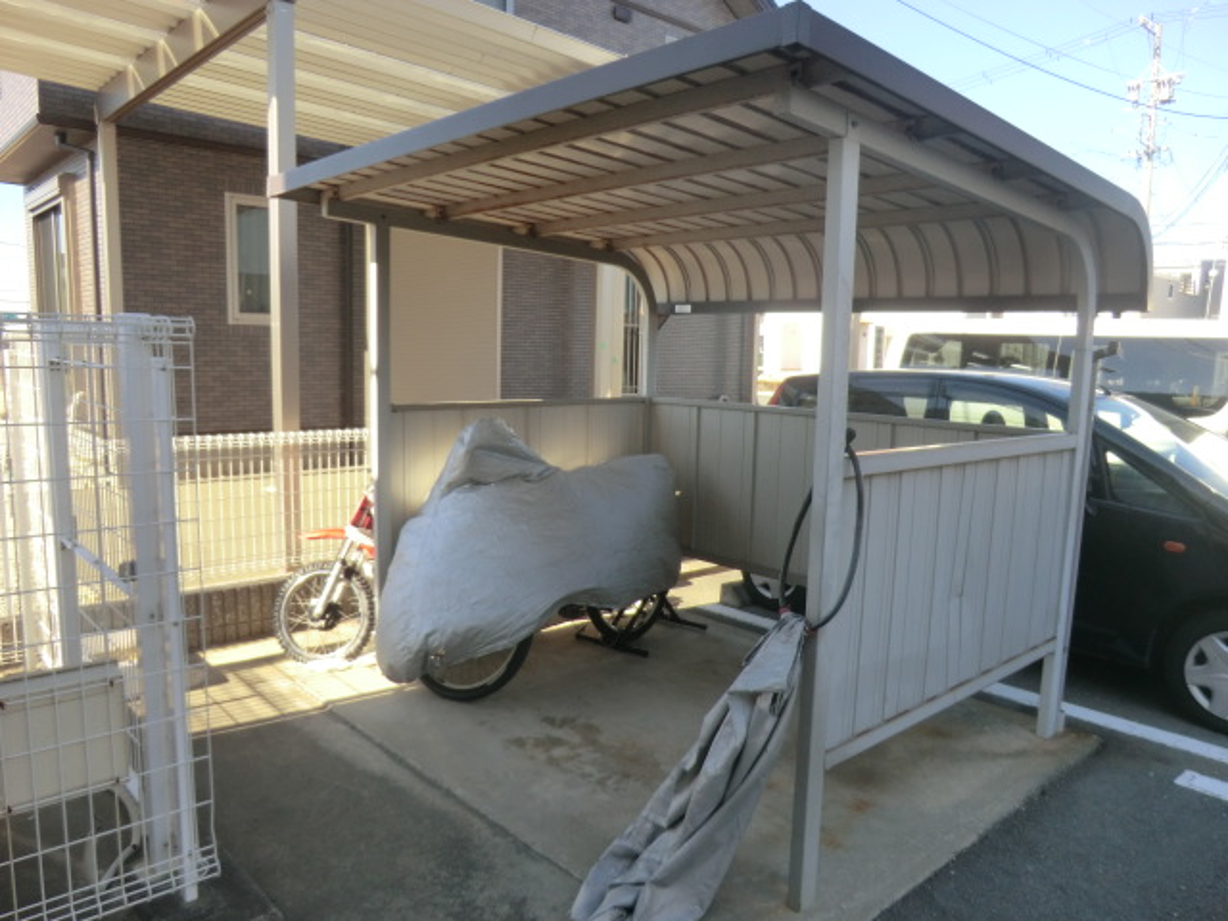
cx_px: 614
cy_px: 460
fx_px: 851
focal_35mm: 24
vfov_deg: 56.8
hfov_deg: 71.6
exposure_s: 1/250
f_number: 3.2
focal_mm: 4.3
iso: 80
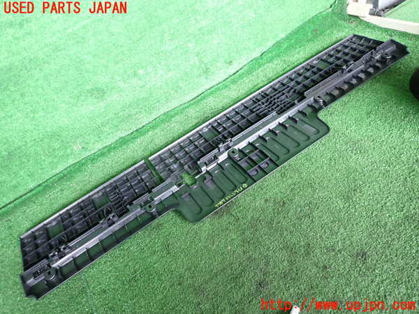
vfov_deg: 54.9
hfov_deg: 69.4
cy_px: 157
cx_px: 210
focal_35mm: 25
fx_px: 303
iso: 500
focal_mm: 4.5
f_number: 2
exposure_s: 1/30
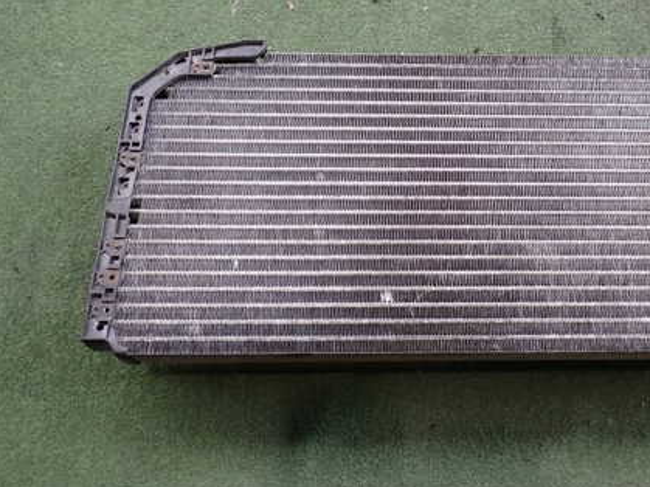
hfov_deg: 42.9
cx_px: 459
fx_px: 807
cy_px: 186
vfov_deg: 33.4
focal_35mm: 43
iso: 200
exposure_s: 1/80
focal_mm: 5.4
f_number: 2.3
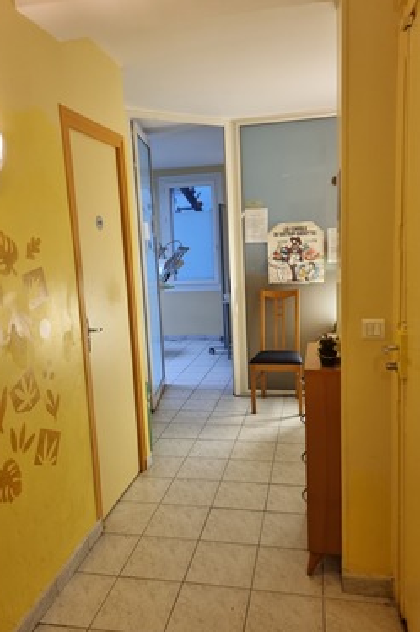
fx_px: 490
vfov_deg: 65.5
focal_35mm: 28
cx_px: 219
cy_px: 324
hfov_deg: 46.3
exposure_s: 1/100
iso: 250
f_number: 1.8
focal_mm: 5.4
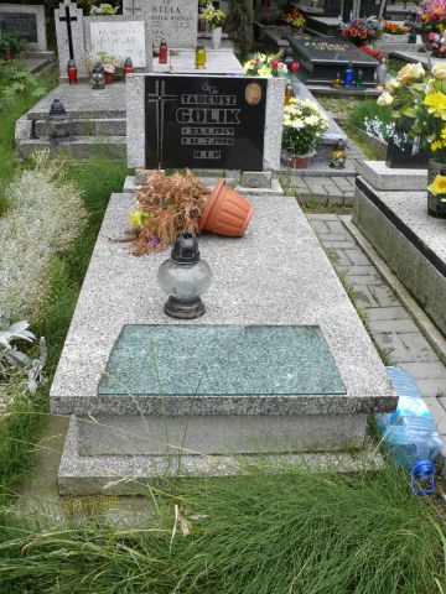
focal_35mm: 35
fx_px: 601
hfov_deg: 40.7
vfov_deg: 52.6
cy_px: 297
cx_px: 223
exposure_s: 1/125
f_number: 4
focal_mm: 7.4
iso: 100
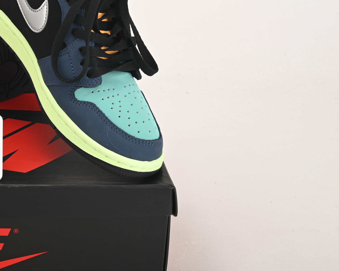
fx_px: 973
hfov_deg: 19.0
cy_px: 83
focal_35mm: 97
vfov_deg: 15.8
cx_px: -24
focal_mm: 47
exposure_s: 1/200
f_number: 11
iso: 100
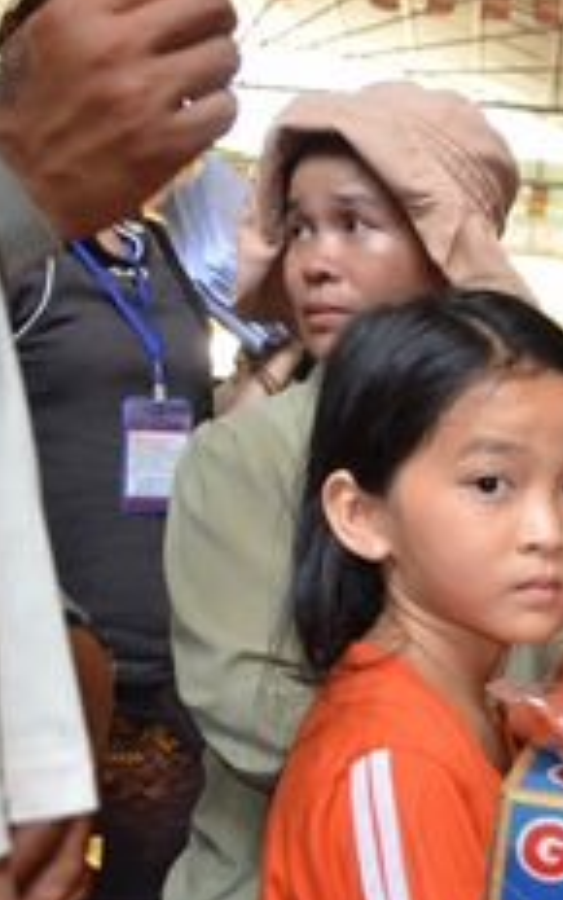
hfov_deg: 14.5
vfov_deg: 26.8
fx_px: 1890
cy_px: 487
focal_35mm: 77
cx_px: 1064
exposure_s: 1/160
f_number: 4.5
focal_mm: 18
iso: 640
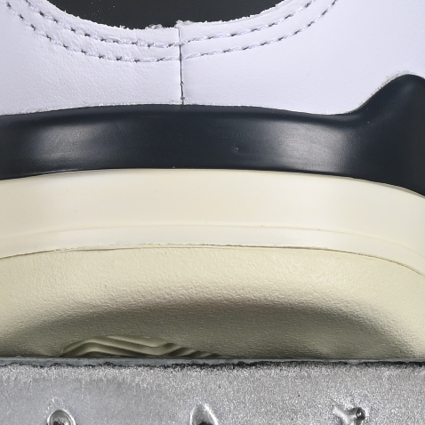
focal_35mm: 371
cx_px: -68
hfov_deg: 4.7
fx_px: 5153
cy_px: -149
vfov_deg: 4.7
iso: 160
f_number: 8
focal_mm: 50
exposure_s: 1/80
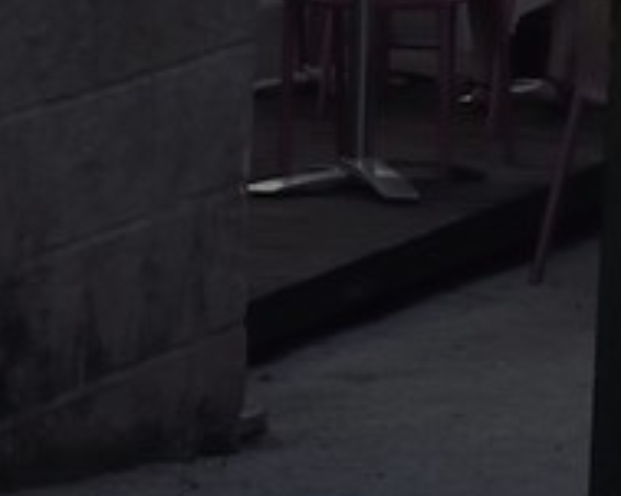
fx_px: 5548
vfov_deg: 4.8
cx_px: 1439
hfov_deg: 6.2
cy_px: -1251
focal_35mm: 302
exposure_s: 1/250
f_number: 13
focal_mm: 38
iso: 200
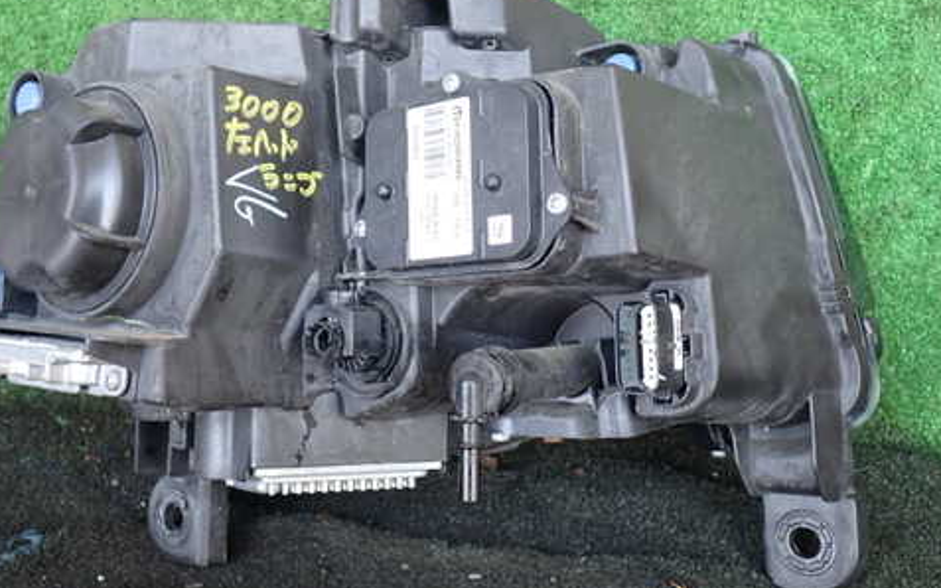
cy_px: 209
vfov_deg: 31.8
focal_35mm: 40
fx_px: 1026
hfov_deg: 49.2
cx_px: 416
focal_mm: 5.4
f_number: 2.3
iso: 200
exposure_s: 1/60
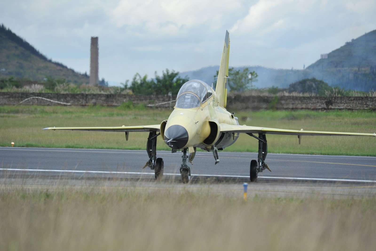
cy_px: 126
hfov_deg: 7.4
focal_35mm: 280
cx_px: 188
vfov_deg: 4.9
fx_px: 2923
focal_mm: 280
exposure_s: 1/2000
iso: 720
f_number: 5.3
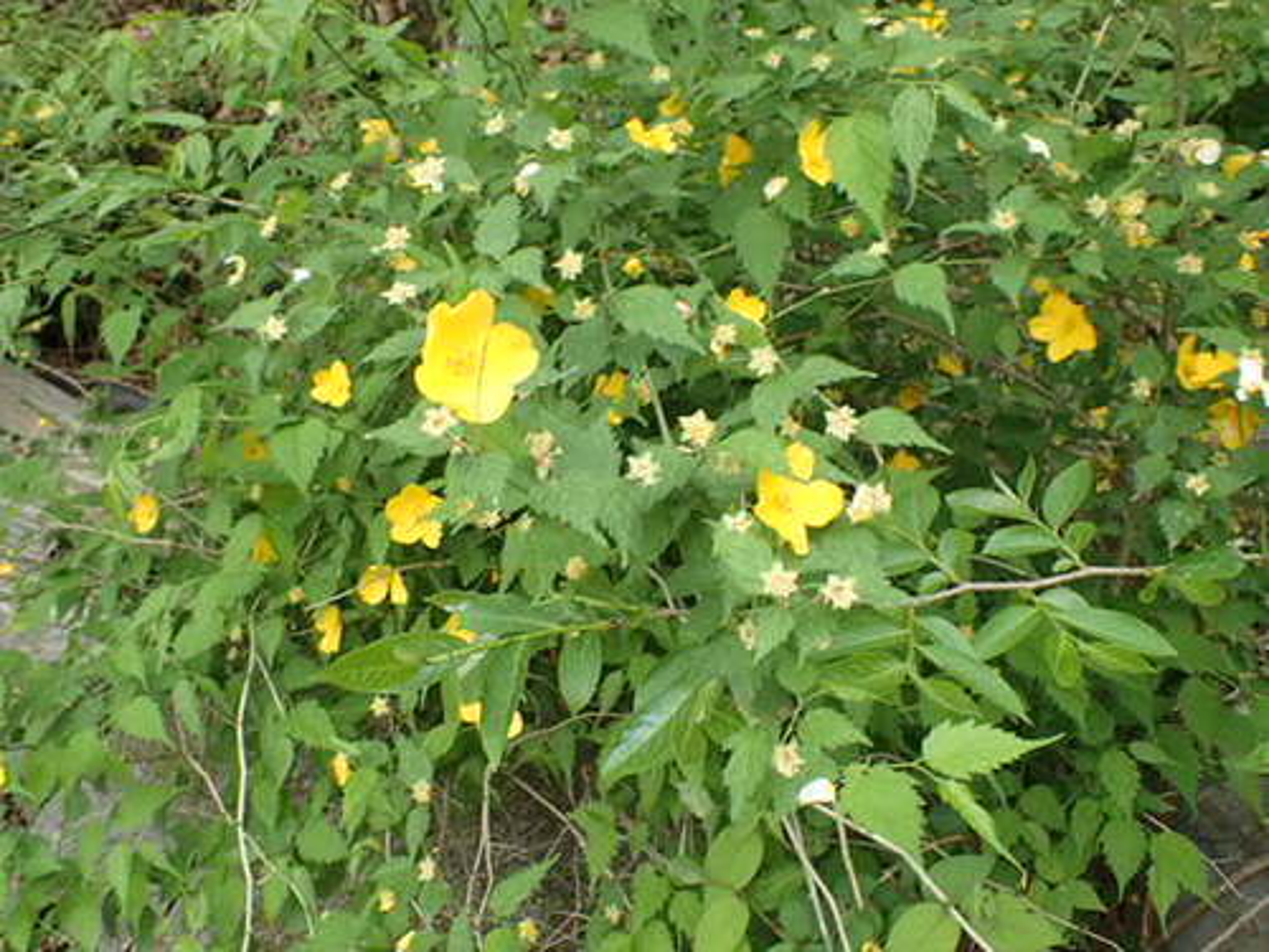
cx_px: 634
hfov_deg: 60.0
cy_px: 476
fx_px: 1100
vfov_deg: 46.8
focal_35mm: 30
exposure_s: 1/200
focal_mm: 5.5
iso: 100
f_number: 2.3
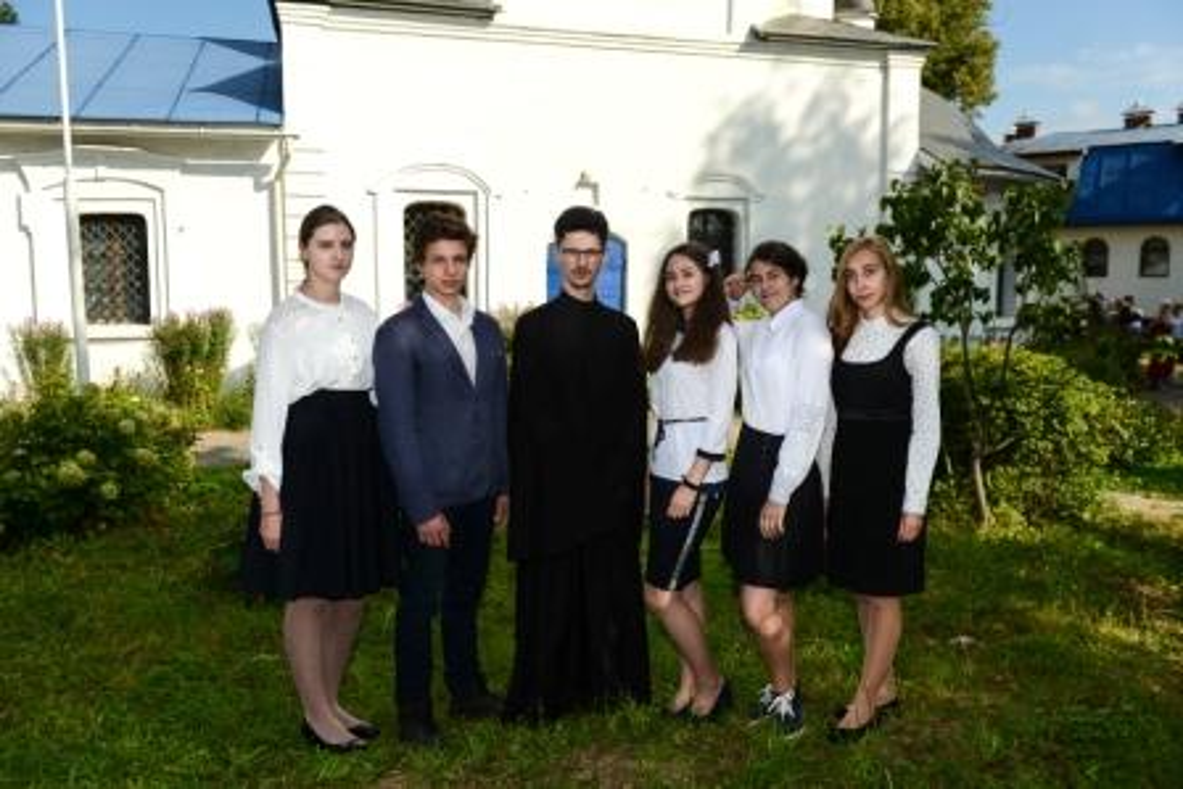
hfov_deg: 60.3
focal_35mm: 31
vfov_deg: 42.4
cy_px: 394
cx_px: 592
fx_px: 1019
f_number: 5.6
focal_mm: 31
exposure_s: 1/2500
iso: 320
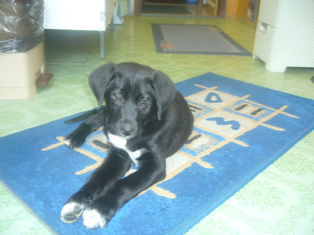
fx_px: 317
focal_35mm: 35
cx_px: 157
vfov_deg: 40.7
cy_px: 118
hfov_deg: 52.6
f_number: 2.8
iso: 125
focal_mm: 5.8
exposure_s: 1/8
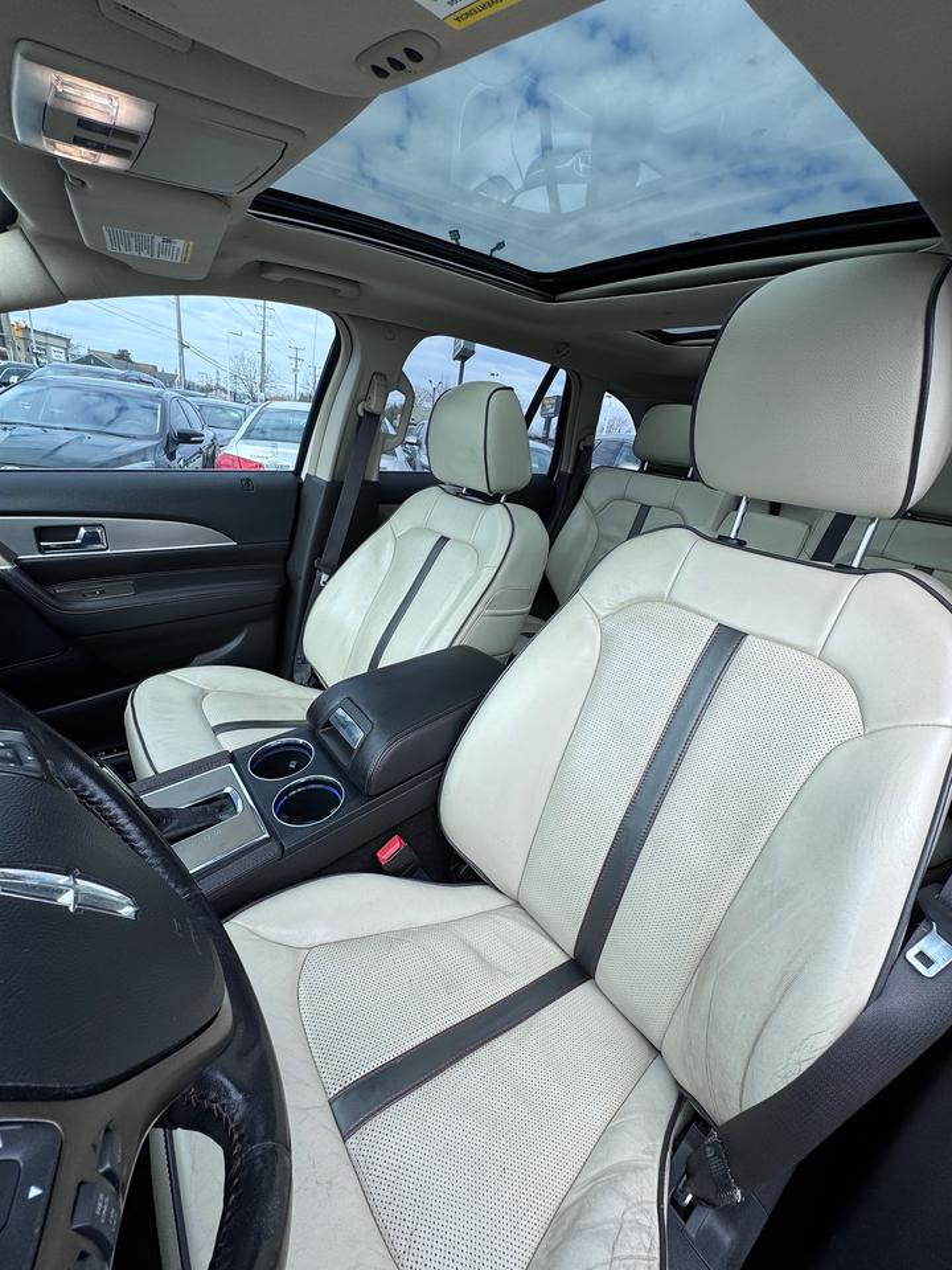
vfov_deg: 102.1
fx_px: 513
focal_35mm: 14
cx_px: 476
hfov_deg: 85.7
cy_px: 635
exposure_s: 1/386
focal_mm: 2.22
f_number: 2.2
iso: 40
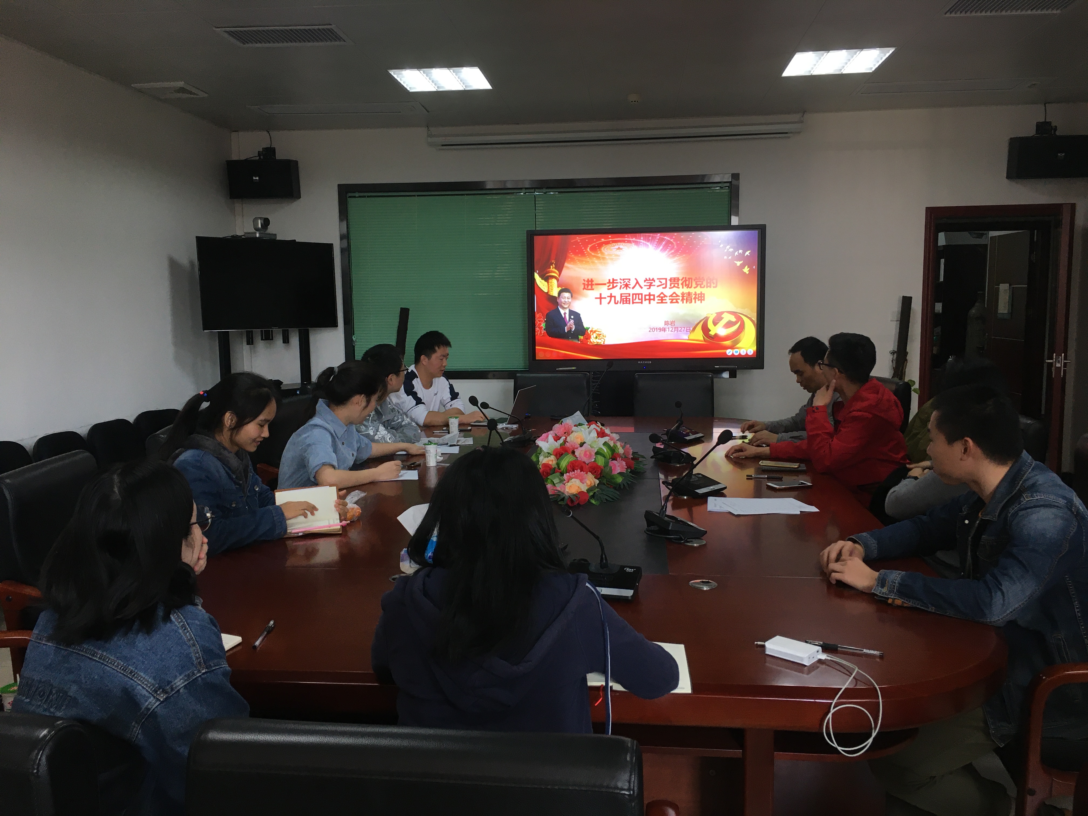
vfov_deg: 48.2
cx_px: 544
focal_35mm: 29
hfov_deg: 61.7
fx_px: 911
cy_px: 408
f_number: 2.2
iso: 32
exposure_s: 1/33
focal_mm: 4.15
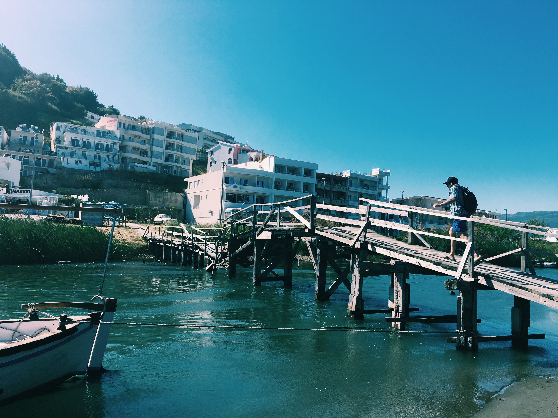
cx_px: 279
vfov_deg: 48.2
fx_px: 467
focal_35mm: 29
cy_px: 209
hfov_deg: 61.7
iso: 25
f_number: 2.2
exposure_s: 1/1538
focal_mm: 4.15
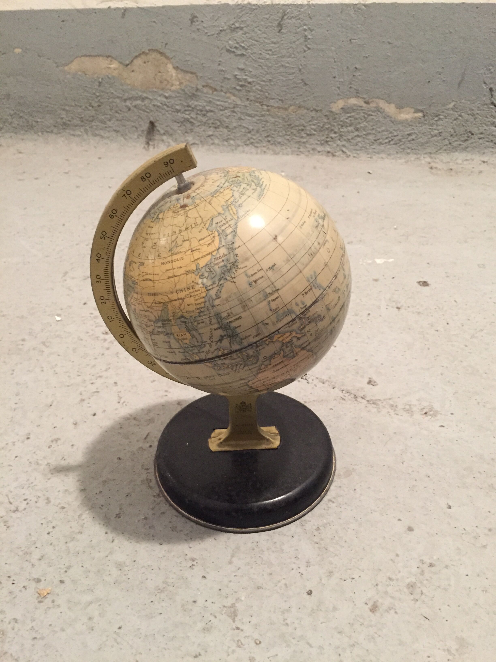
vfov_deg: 61.7
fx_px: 554
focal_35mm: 29
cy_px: 331
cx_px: 248
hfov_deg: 48.2
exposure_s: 1/17
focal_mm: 4.15
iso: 250
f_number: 2.2
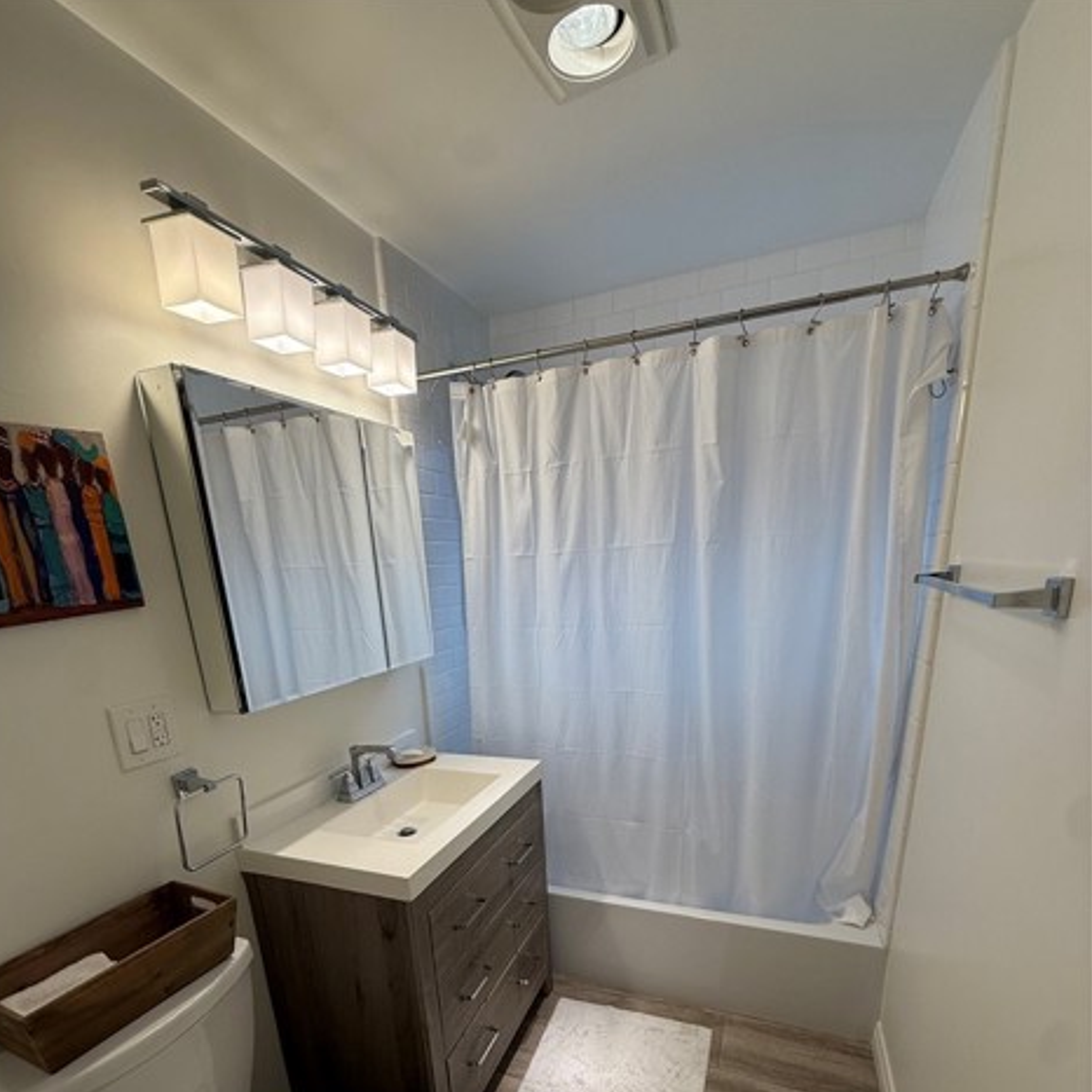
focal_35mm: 17
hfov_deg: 84.0
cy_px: 743
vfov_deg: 80.7
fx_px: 607
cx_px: 532
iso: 64
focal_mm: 2.22
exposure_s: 1/120
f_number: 2.2
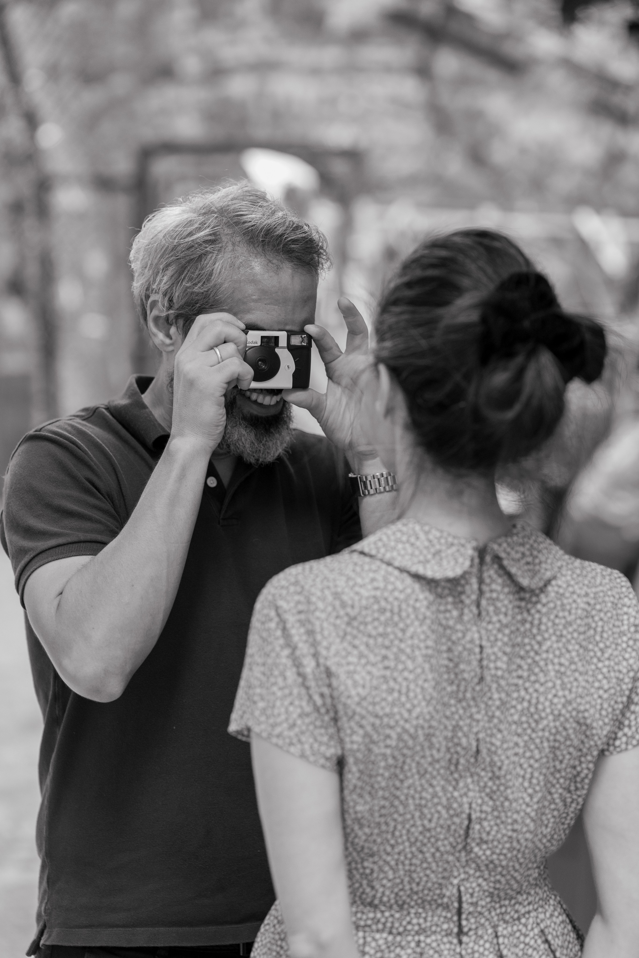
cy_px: 479
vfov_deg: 23.9
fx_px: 2263
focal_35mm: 85
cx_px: 320
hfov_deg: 16.1
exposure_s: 1/100
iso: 1250
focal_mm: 85
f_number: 2.5
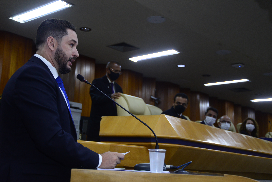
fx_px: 393
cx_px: 136
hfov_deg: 38.2
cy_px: 91
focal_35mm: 52
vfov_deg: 26.0
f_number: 5.6
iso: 1600
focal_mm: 52
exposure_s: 1/60
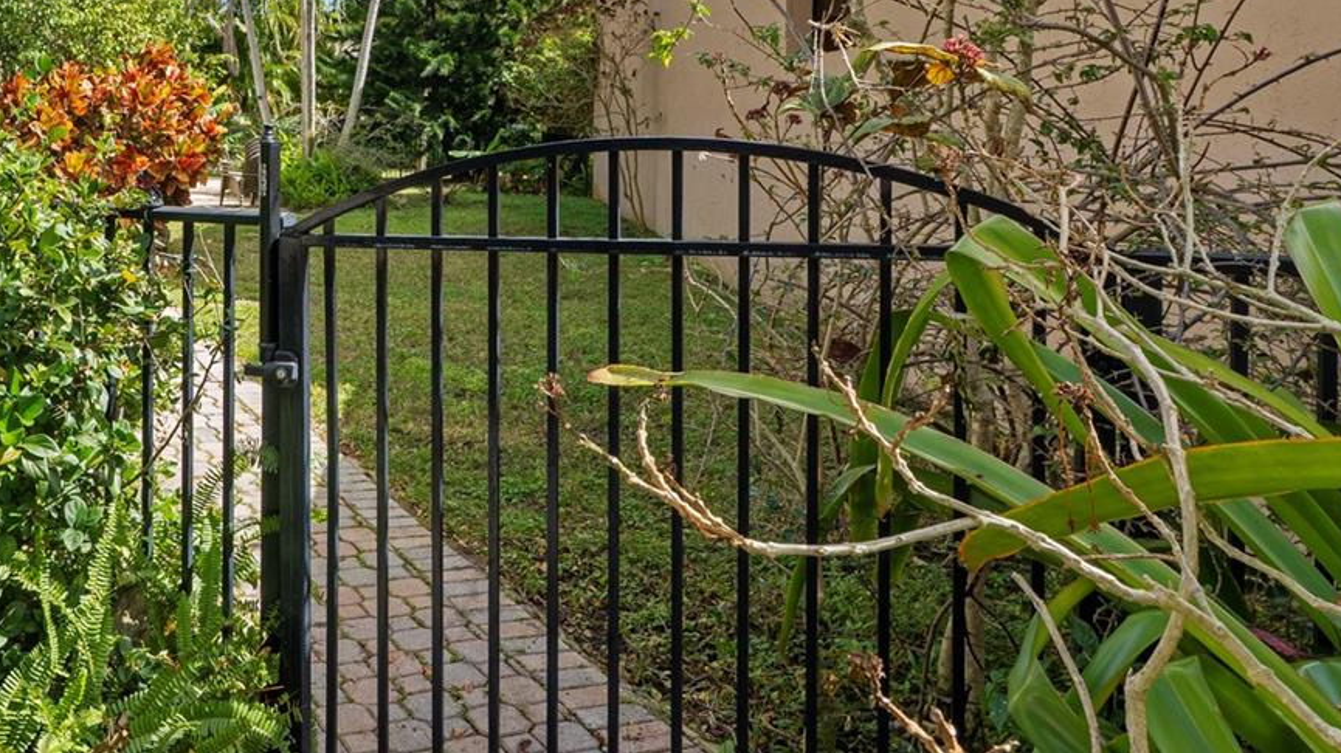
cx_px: 364
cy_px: 141
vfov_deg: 35.4
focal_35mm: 32
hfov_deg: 58.5
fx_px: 1136
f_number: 6.7
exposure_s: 1/125
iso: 100
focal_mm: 11
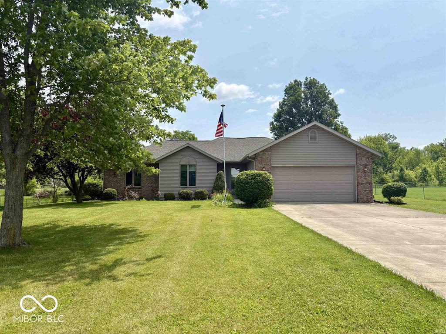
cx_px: 223
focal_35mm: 26
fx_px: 335
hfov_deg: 67.3
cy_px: 167
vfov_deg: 53.1
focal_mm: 5.96
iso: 50
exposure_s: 1/4950
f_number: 1.6
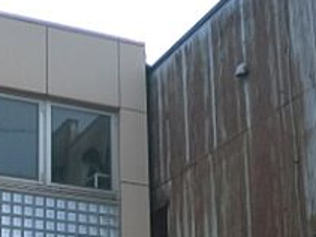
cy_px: 333
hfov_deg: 23.4
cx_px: -21
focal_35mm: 79
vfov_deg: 17.2
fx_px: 721
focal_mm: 4.7
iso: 50
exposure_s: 1/640
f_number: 2.8
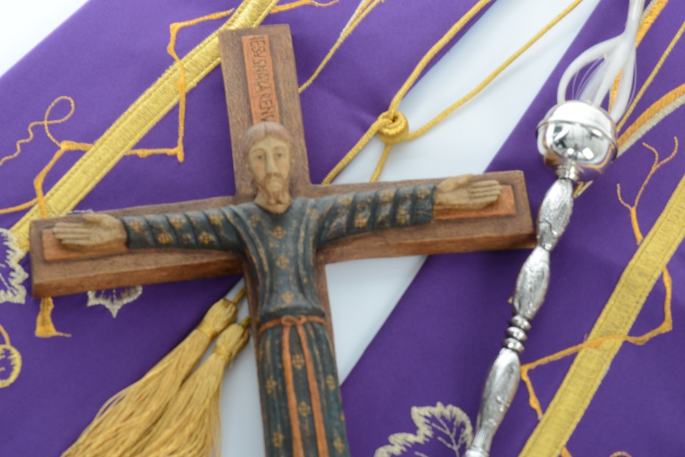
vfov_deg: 13.0
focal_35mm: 105
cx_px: 342
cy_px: 228
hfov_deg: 19.5
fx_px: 1998
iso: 200
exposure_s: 1/125
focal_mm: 105
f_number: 16
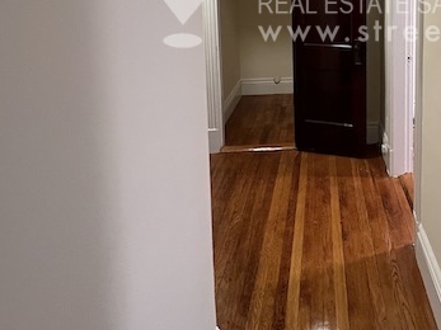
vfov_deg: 41.5
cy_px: 10
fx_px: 382
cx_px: 379
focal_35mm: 30
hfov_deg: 54.0
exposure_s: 1/60
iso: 400
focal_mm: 1.57
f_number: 1.8
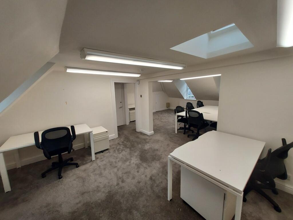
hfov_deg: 106.2
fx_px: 110
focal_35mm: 13
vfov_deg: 89.9
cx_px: 146
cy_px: 110
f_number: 2.2
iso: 50
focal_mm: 1.42
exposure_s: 1/100
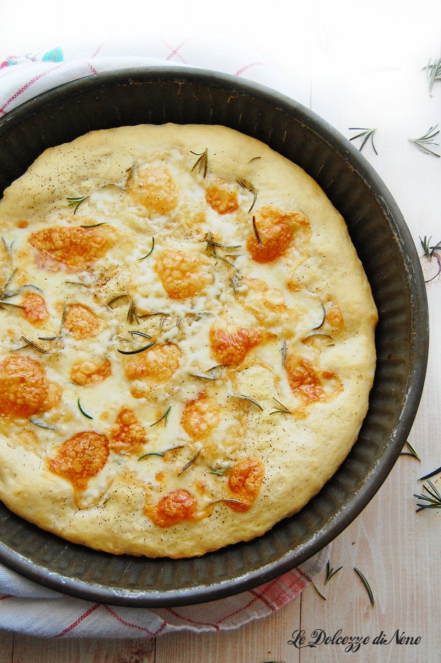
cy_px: 332
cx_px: 220
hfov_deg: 31.8
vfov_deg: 46.4
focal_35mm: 42
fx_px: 773
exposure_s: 1/60
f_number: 4.2
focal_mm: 28
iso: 500
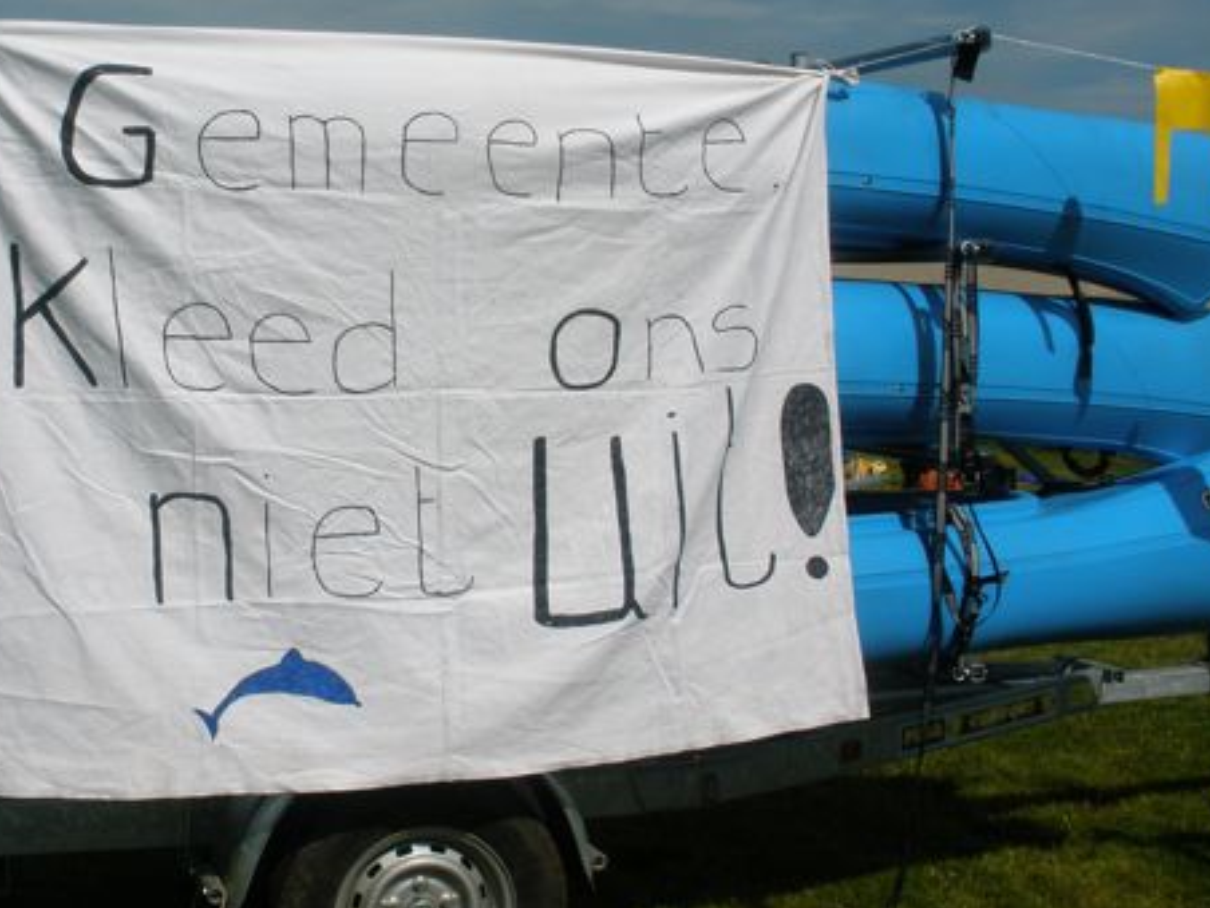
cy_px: 319
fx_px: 1783
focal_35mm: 51
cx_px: 388
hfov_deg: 37.0
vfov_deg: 28.4
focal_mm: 6.3
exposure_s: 1/1000
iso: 80
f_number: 5.6
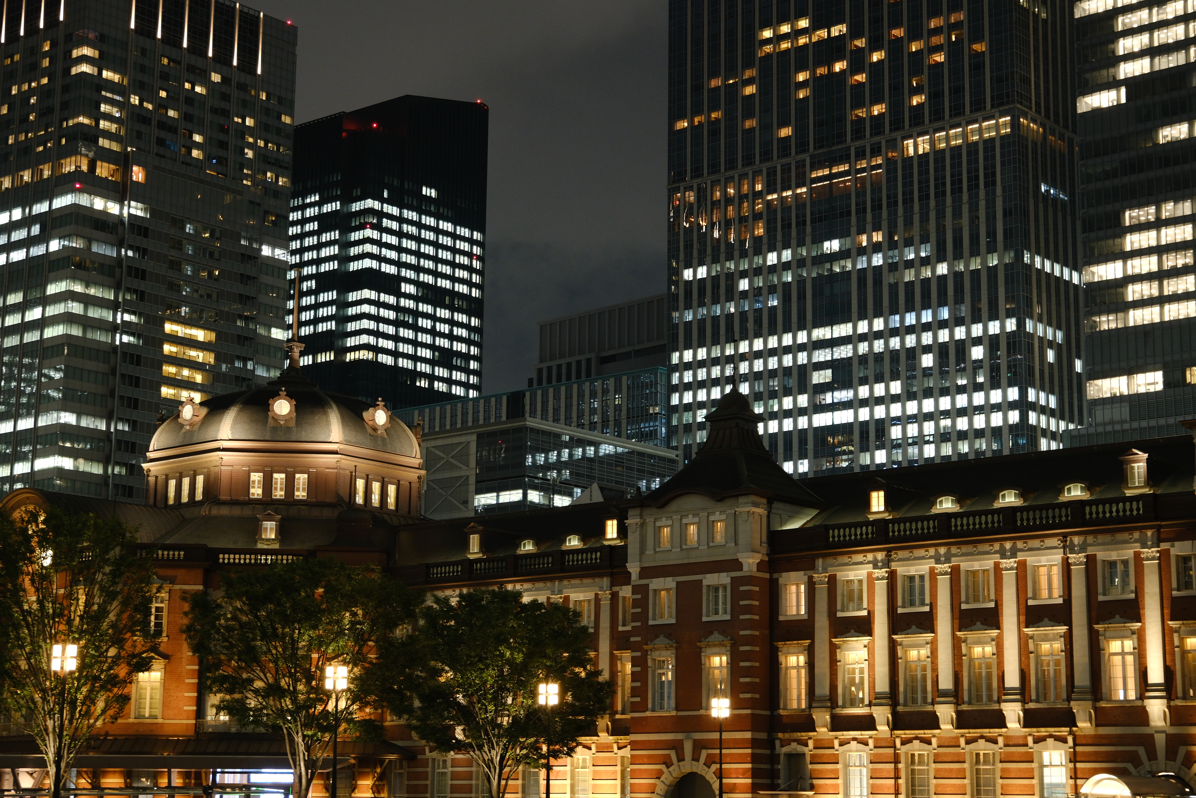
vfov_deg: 24.2
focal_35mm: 56
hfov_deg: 35.6
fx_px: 1860
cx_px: 598
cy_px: 399
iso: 800
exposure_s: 1/1.9
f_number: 5.6
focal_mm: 37.4
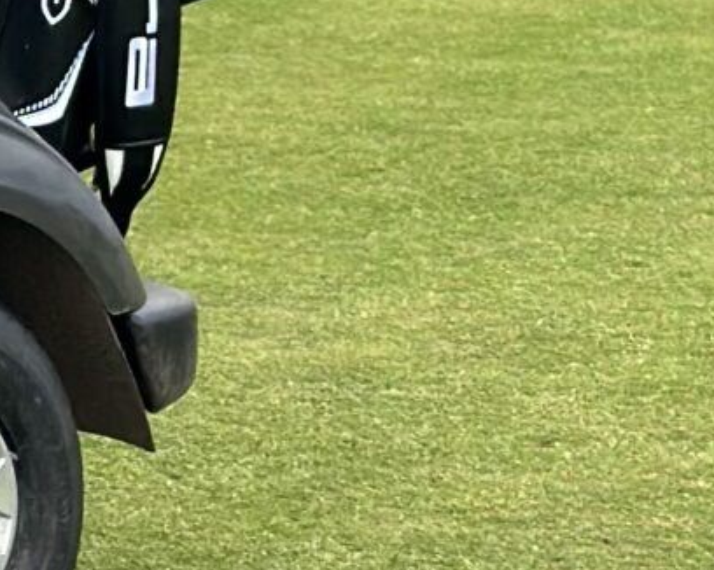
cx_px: -959
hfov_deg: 6.3
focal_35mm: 294
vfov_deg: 5.2
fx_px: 6210
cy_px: -369
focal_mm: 6.86
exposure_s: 1/3257
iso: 80
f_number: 1.78
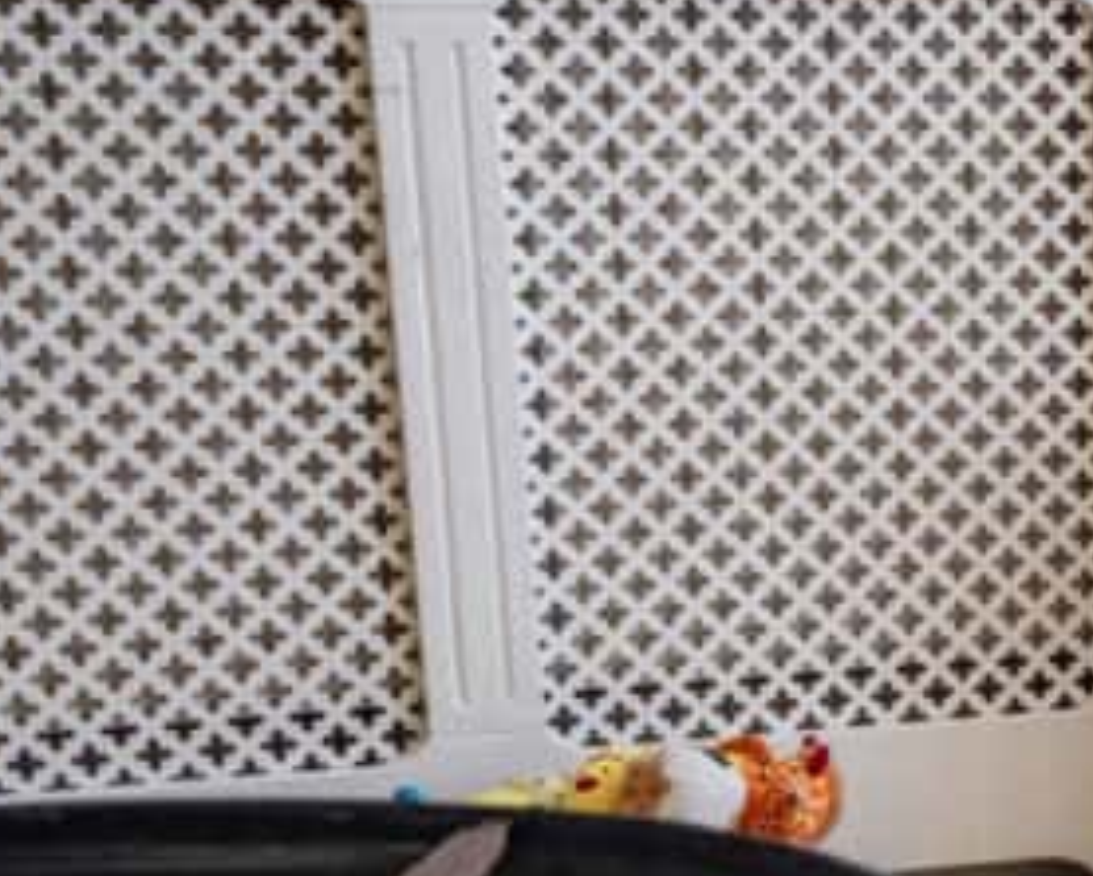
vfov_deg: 14.5
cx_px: 1902
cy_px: 910
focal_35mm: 104
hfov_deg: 16.0
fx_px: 3367
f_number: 4
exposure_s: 1/60
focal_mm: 20
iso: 250
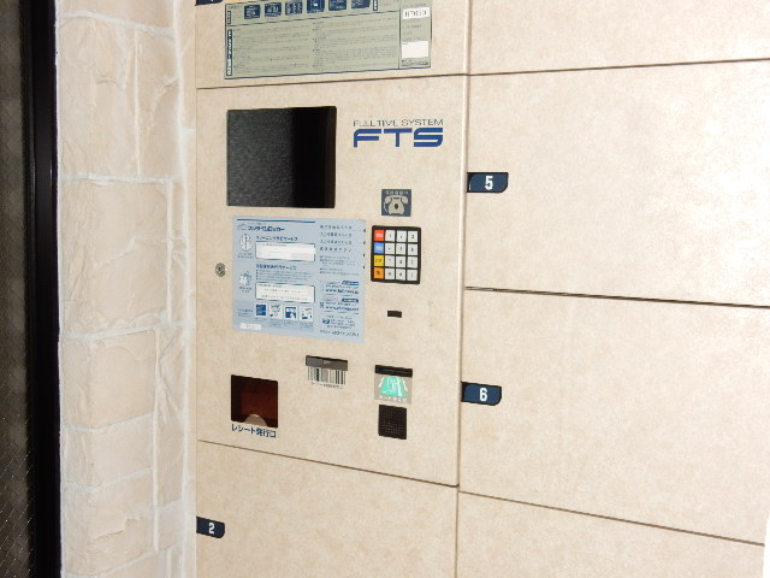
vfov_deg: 33.6
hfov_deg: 43.9
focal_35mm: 43
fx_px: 956
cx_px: 385
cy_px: 289
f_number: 4.2
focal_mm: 7.6
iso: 200
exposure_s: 1/30
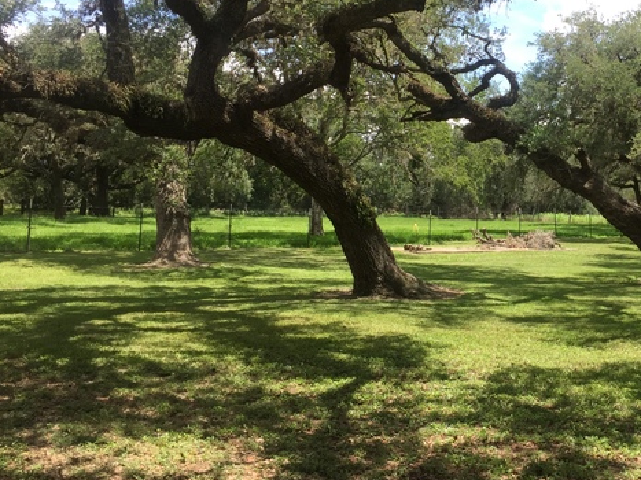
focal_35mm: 48
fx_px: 889
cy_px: 166
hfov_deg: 38.1
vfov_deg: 30.1
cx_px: 517
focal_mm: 4.15
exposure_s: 1/791
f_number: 2.2
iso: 32
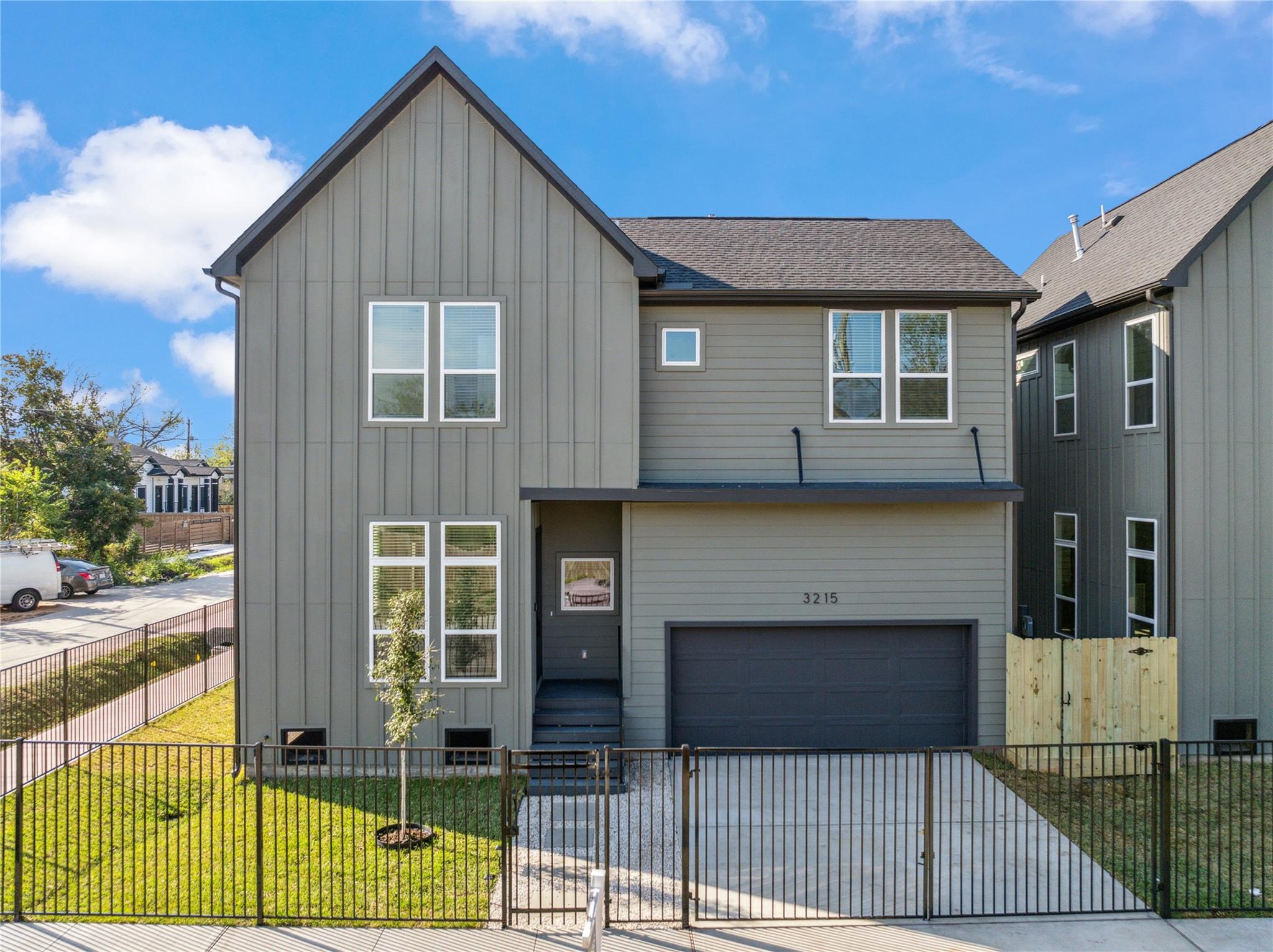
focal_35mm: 24
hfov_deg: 71.6
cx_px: 636
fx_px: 882
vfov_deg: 56.8
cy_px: 476
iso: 360
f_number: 2.8
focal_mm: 12.3
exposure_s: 1/3200
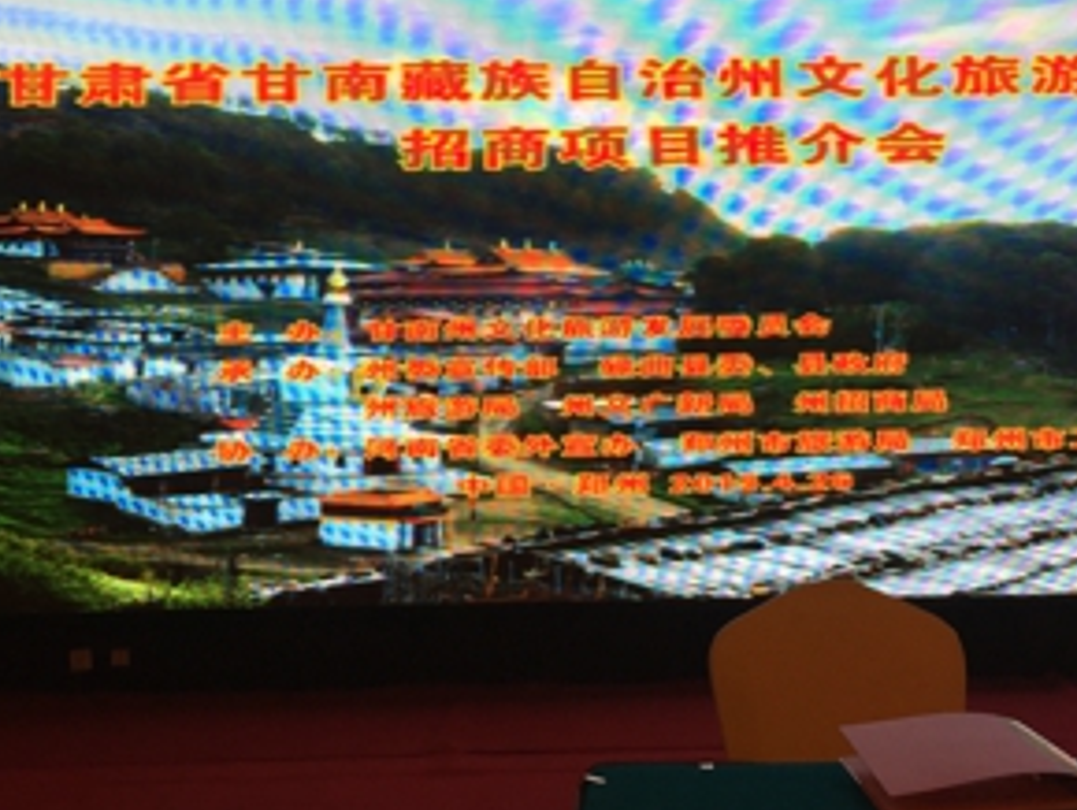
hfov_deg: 38.0
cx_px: 646
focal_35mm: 50
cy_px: 247
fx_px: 1557
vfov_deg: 28.9
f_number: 2.2
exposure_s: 1/120
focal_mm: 4.15
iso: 32
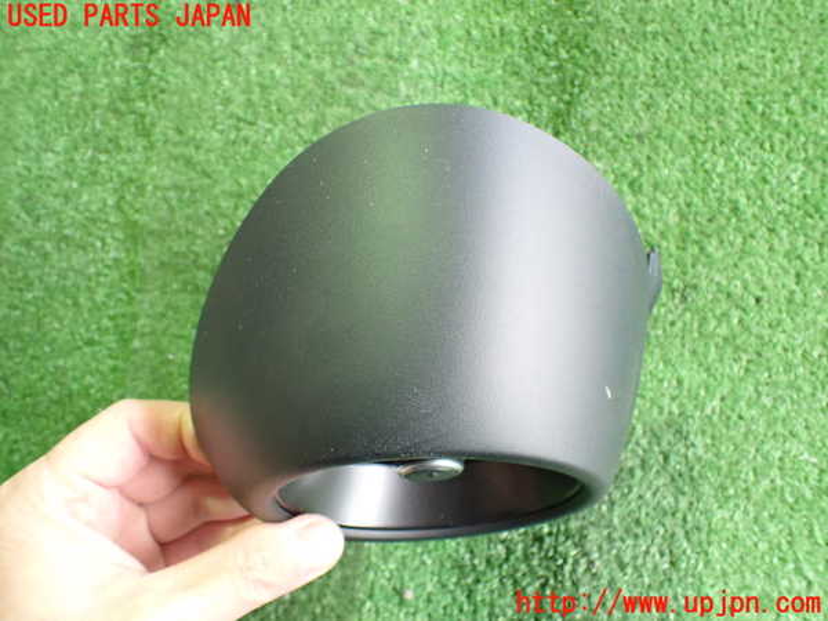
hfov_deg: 60.0
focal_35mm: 30
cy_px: 310
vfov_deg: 46.8
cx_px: 414
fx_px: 718
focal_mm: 5.4
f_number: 2.3
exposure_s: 1/40
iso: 800
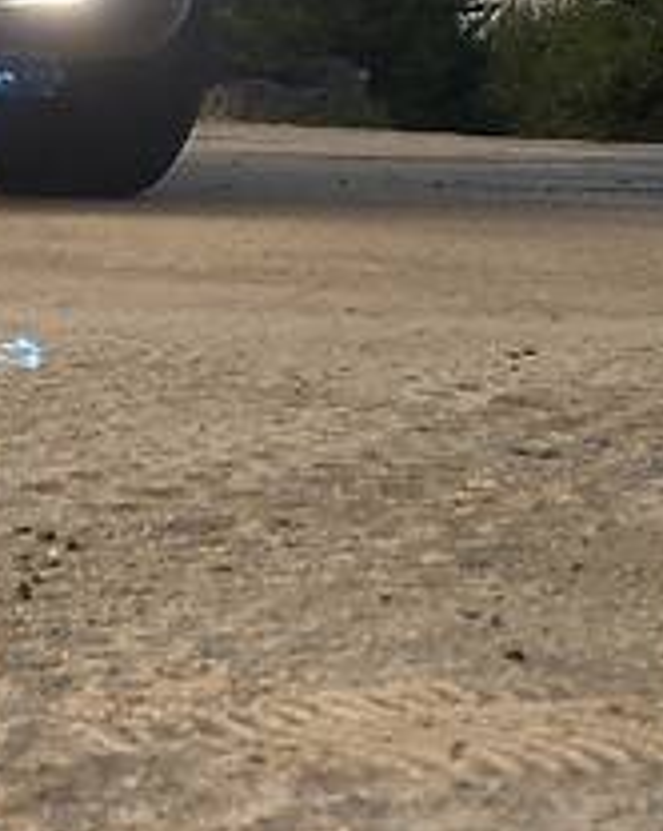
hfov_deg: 13.2
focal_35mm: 109
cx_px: -375
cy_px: 100
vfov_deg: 17.4
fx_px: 2677
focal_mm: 4.2
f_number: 2.2
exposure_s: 1/116
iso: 25
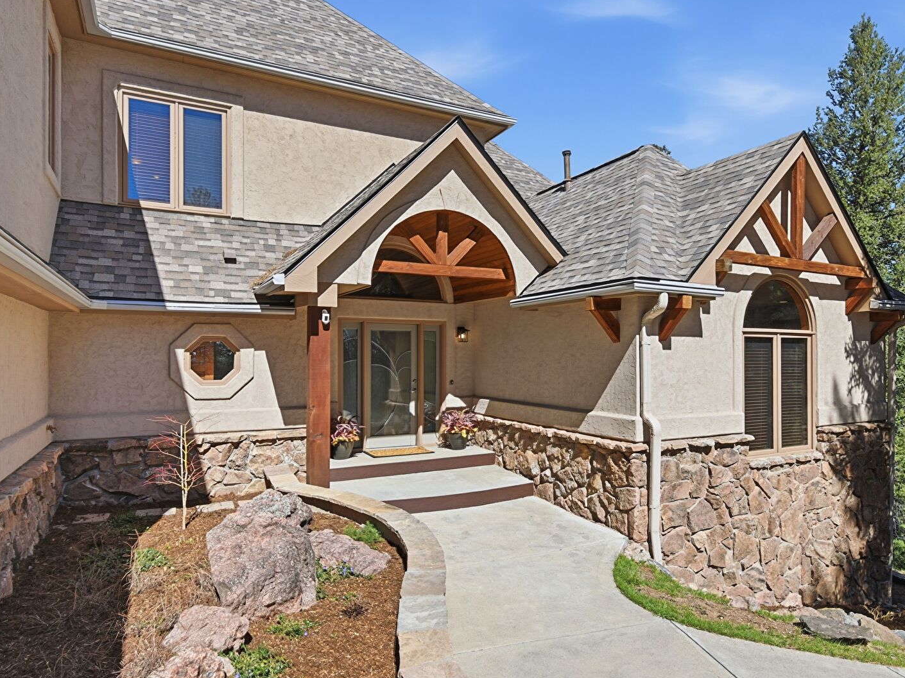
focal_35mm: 22
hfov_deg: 77.1
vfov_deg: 62.1
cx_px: 514
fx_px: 563
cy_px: 338
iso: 400
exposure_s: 1/4000
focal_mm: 13
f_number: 11
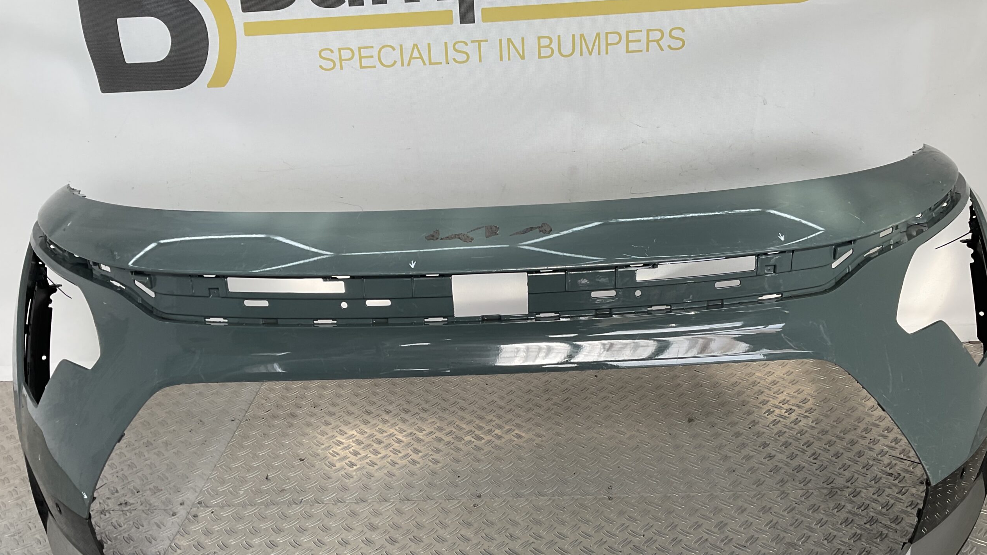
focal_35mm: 32
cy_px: 368
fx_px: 837
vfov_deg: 36.3
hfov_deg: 61.0
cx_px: 498
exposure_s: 1/215
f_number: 1.8
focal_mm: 3
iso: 16
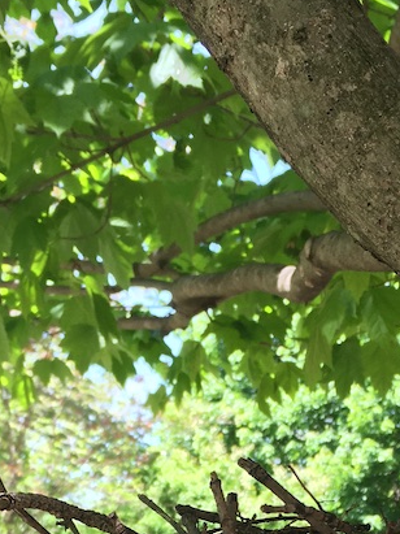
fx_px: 1218
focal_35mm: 79
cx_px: 262
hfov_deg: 18.6
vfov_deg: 23.1
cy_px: 602
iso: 25
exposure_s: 1/120
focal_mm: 4.15
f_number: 2.2
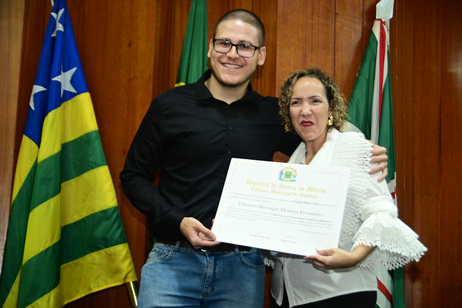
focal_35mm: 65
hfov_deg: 31.0
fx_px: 834
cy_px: 154
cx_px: 231
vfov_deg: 20.9
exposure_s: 1/125
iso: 2500
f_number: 5
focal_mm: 65
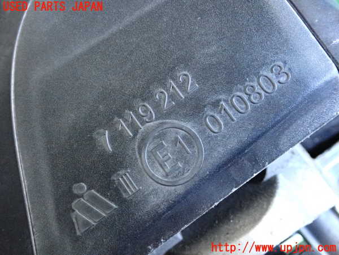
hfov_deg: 40.4
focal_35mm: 47
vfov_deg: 30.9
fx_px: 460
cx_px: 170
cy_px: 128
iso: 4000
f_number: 3.1
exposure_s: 1/125
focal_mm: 8.4
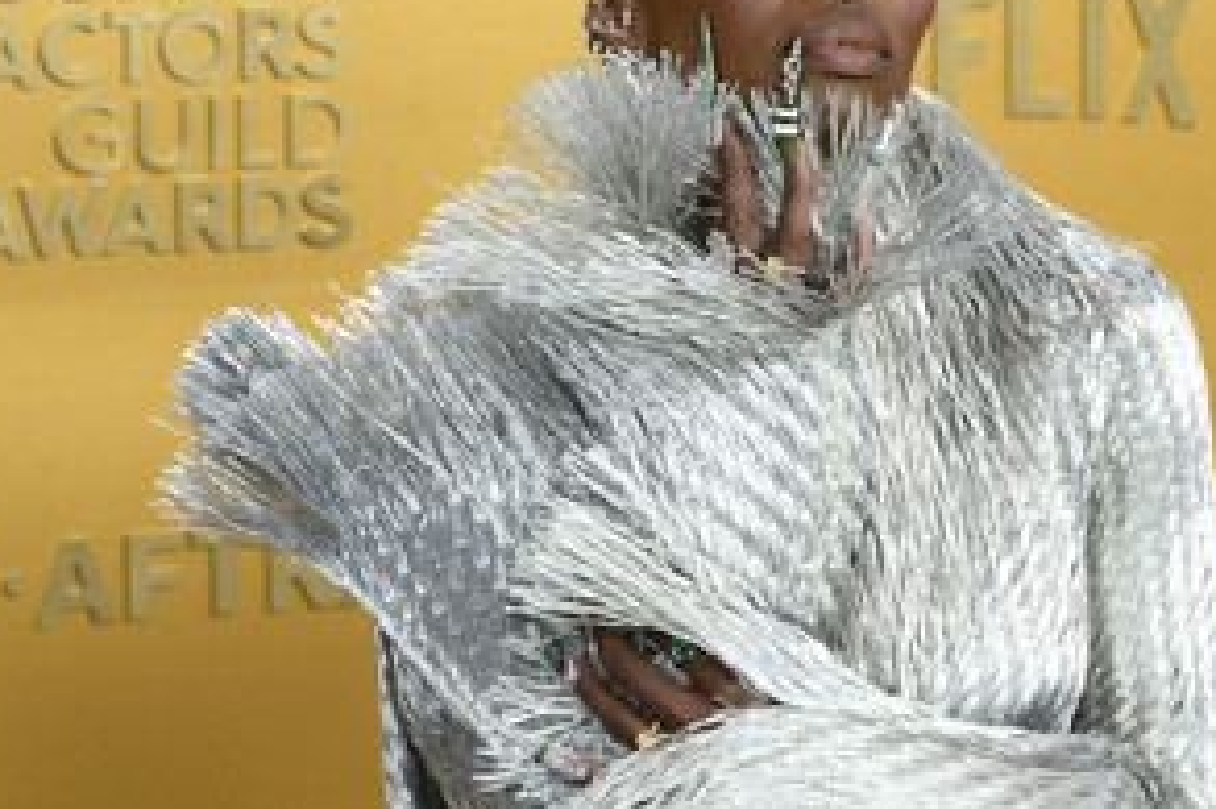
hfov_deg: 15.5
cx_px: 809
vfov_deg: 10.4
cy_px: 328
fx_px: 4456
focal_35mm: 132
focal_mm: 86
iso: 2500
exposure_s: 1/250
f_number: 6.3
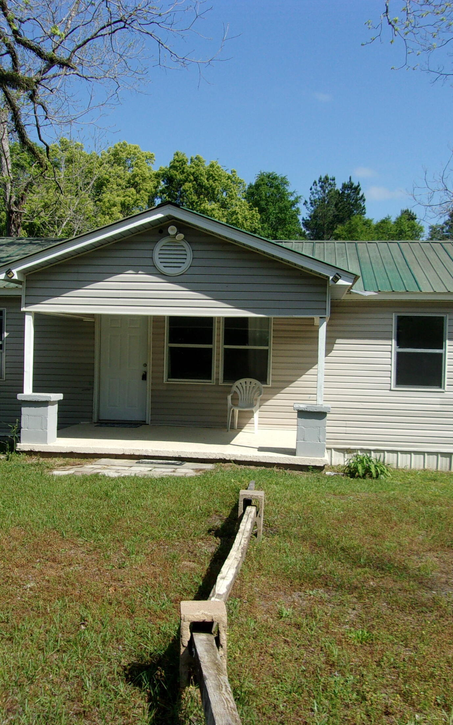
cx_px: 241
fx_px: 770
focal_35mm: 39
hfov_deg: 32.8
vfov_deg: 50.4
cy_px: 362
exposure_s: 1/100
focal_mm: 4.9
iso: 80
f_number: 10.4
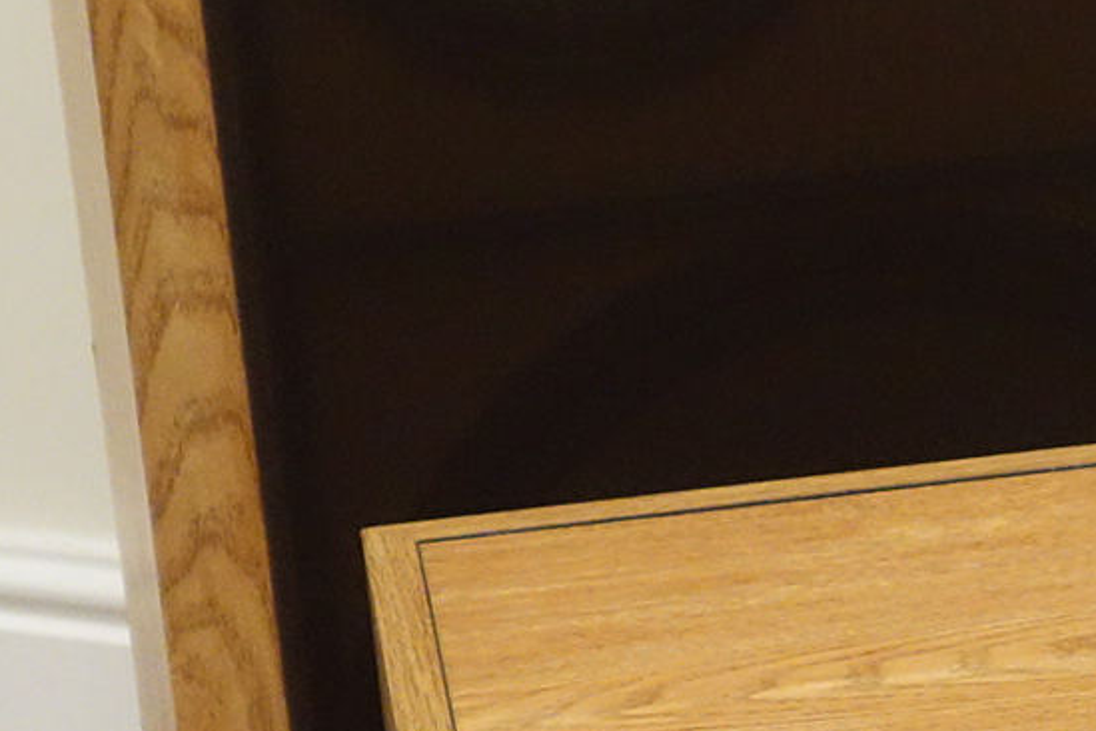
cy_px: 777
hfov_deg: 7.0
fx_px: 8646
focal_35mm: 284
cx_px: 2298
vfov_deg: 4.8
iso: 1000
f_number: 3.5
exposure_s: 1/60
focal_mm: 21.08
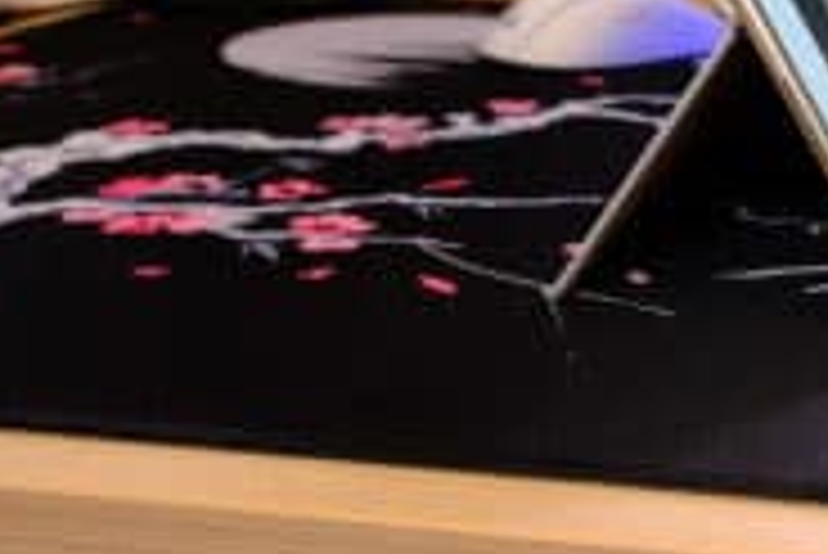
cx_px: 832
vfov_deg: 19.1
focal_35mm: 70
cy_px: 36
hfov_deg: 27.2
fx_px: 1611
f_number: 5
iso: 2000
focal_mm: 22
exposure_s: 1/100
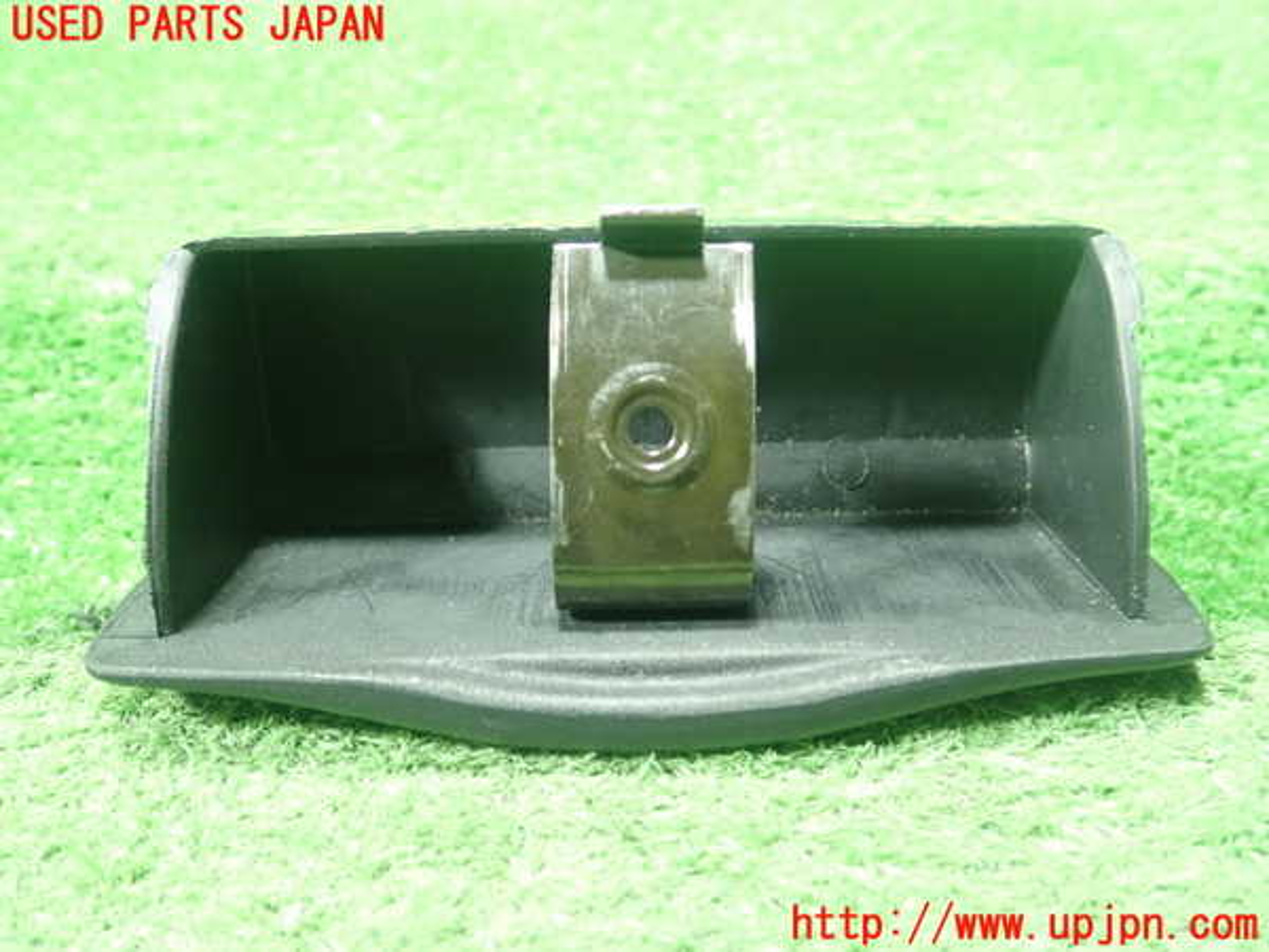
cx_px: 634
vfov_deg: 46.8
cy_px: 476
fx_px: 1100
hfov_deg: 60.0
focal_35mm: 30
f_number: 2.3
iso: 800
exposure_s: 1/40
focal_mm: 5.5
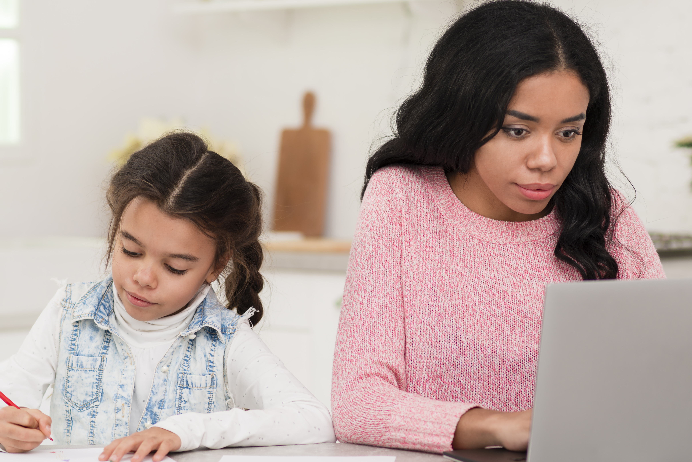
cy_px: 196
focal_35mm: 128
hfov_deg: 16.0
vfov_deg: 10.7
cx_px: 430
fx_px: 2461
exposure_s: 1/160
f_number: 3.2
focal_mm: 85
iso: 100
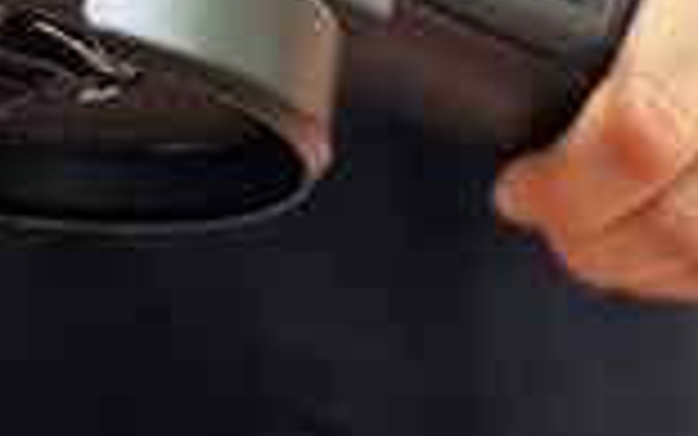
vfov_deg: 8.1
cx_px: 207
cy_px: -234
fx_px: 3007
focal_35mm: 158
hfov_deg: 13.2
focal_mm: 6.86
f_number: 1.78
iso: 125
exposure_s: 1/102
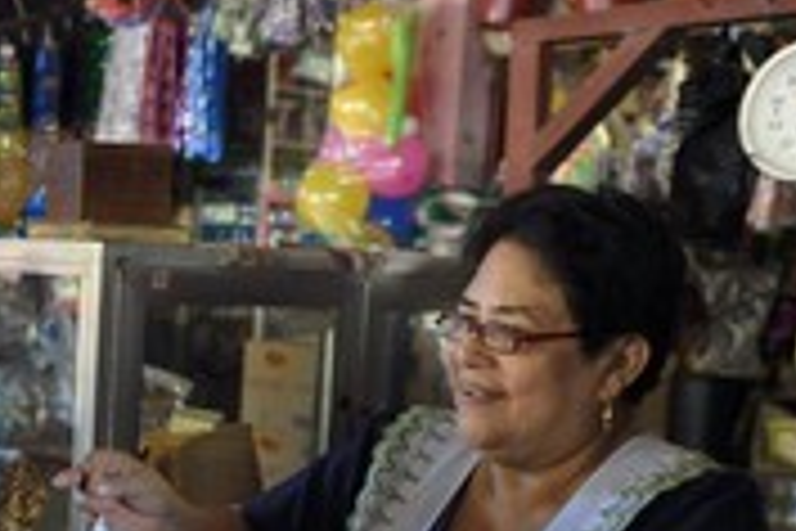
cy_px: 522
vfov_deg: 22.9
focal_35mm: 57
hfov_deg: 31.9
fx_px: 1260
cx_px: -27
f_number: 3.5
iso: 1600
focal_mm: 24
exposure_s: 1/50
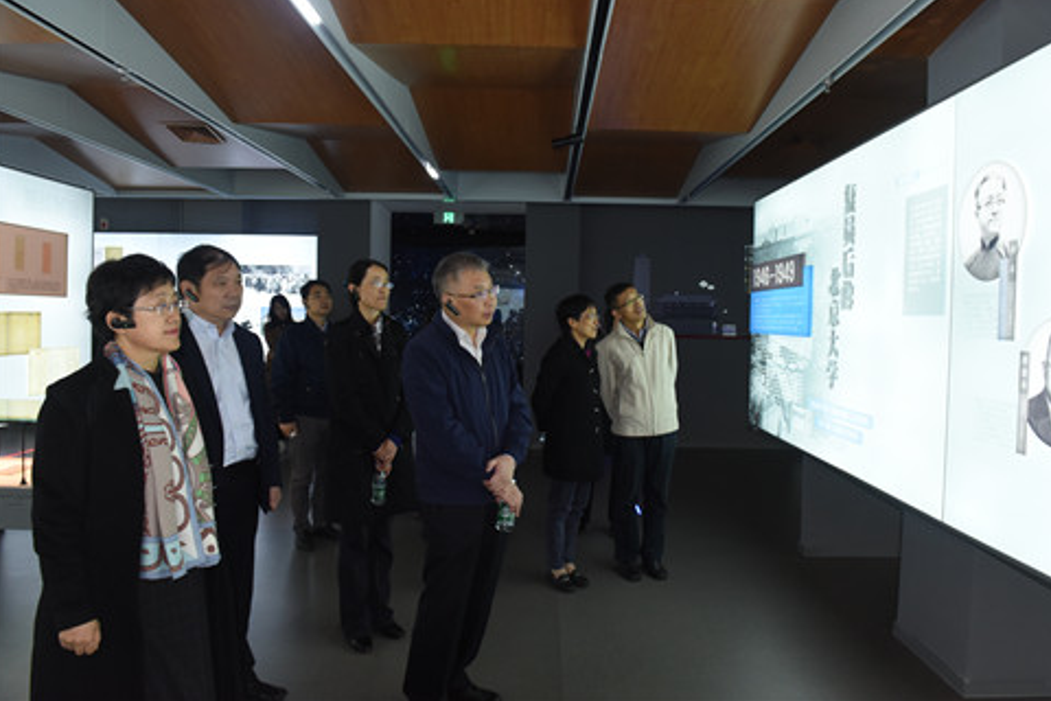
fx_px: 730
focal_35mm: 25
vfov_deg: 51.3
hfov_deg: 71.5
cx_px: 539
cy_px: 338
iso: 1600
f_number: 5.6
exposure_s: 1/60
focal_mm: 24
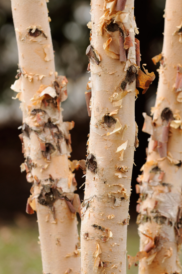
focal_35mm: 226
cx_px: 110
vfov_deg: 9.1
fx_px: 1716
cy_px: 116
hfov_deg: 6.1
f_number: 4
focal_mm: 116
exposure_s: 1/60
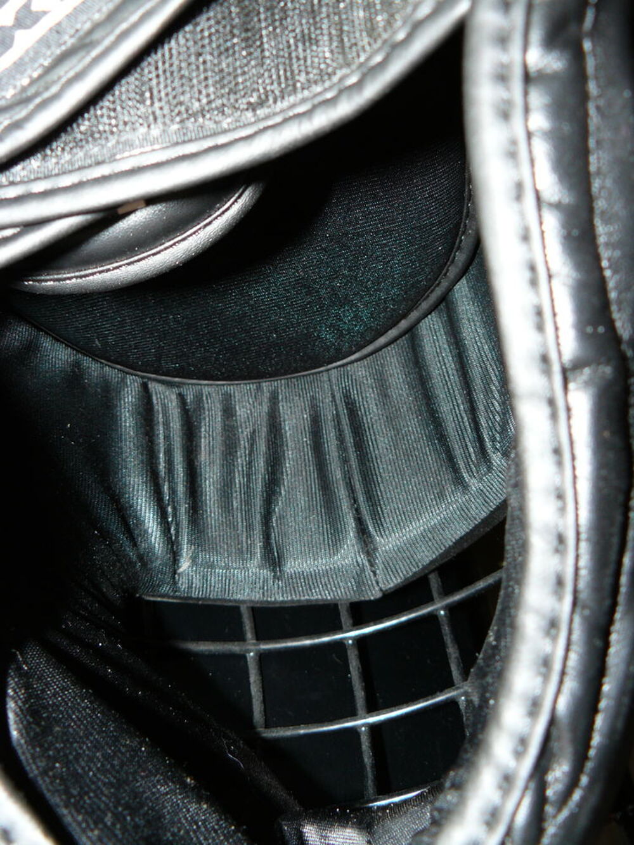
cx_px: 317
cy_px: 422
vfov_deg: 51.4
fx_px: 879
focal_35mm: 36
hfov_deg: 39.7
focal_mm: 6
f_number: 2.8
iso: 100
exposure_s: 1/30
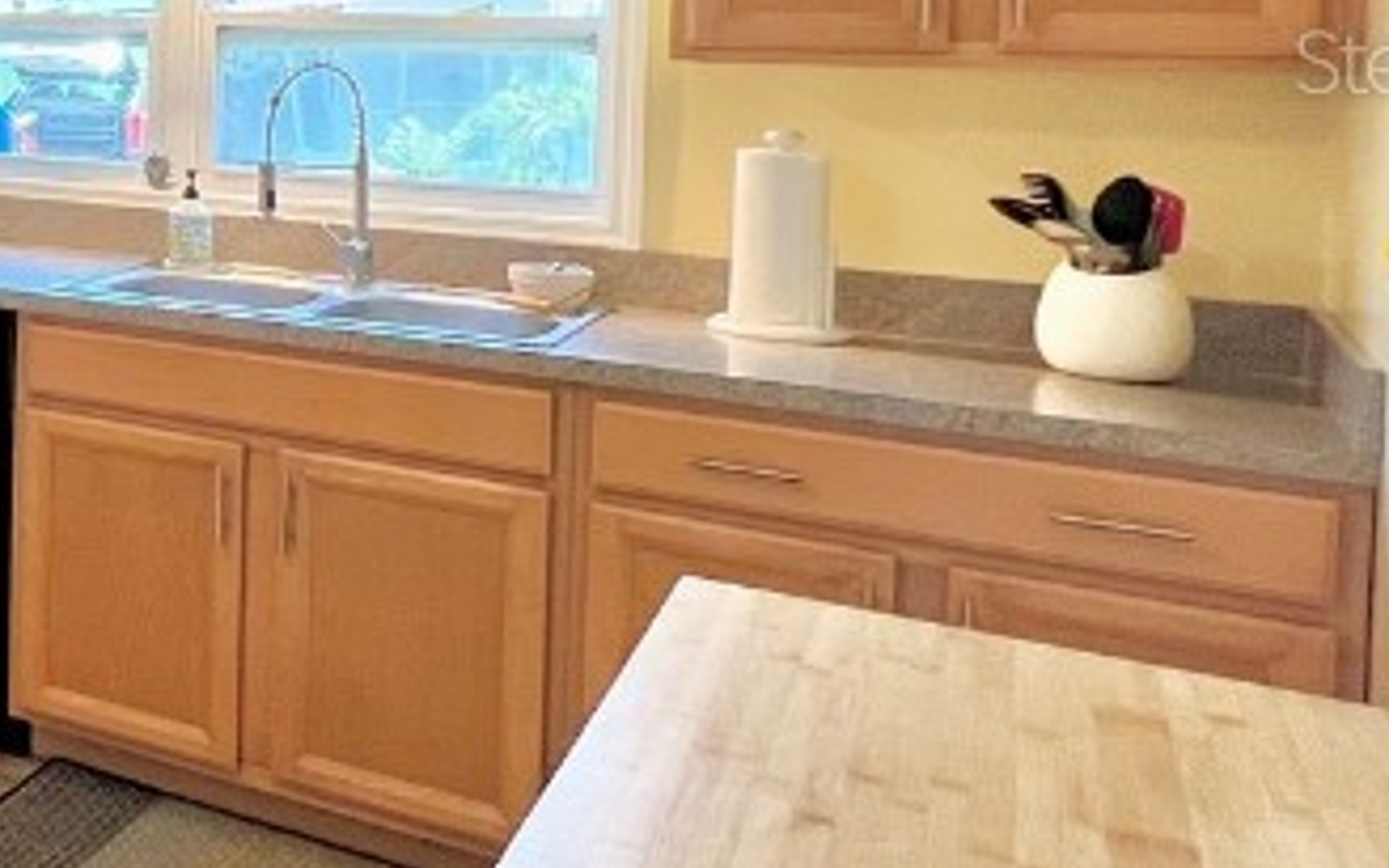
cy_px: 59
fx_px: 1628
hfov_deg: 32.6
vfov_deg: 28.5
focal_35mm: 43
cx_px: -474
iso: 125
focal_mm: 1.57
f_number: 1.8
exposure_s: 1/120
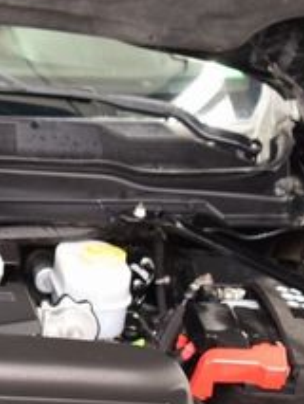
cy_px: 314
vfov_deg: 18.7
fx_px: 1217
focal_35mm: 104
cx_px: -156
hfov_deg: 13.4
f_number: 4
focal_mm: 24
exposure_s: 1/30
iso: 1600
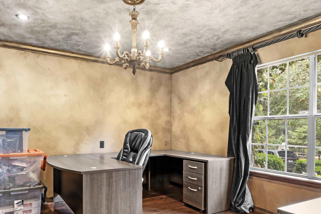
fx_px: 214
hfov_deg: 72.5
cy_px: 119
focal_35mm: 24
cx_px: 120
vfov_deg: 53.0
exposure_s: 1
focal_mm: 10
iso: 200
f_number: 9
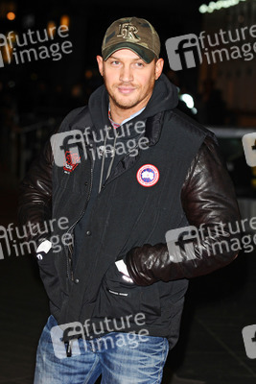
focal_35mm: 120
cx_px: 128
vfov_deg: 17.1
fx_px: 1279
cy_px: 192
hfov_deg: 11.4
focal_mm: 80
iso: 320
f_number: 4.5
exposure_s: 1/200
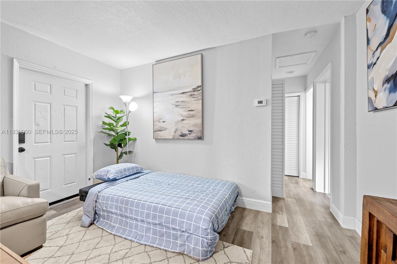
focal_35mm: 14
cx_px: 198
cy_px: 132
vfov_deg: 81.2
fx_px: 154
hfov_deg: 104.3
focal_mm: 14
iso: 500
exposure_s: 1/13
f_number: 8
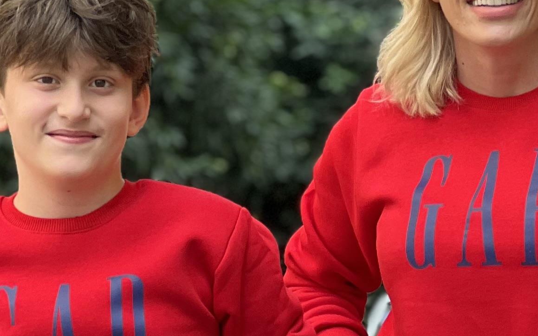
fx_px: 4163
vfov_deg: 4.6
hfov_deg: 7.4
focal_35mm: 284
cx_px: 464
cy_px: 539
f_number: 2.8
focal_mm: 9
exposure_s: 1/121
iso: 64
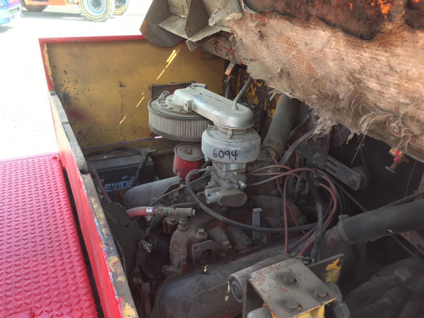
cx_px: 212
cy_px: 159
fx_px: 355
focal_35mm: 29
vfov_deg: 48.2
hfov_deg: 61.7
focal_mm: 4.15
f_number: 2.2
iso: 40
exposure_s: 1/120
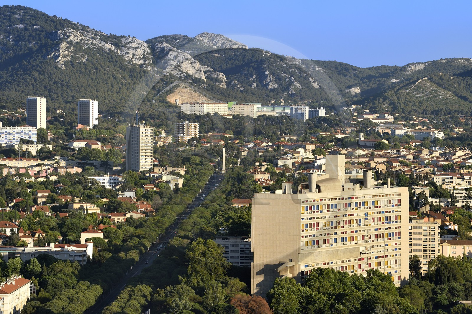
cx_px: 236
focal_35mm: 200
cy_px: 157
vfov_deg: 6.9
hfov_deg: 10.3
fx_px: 2622
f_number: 8
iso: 200
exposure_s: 1/640
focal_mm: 200
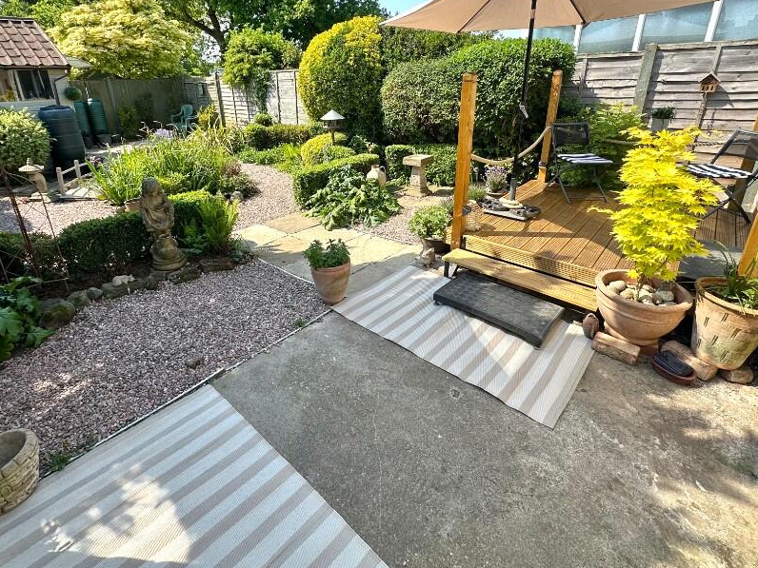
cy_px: 220
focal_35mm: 18
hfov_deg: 87.6
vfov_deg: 70.6
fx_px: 394
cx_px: 348
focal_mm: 2.22
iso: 40
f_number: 2.2
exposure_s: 1/540
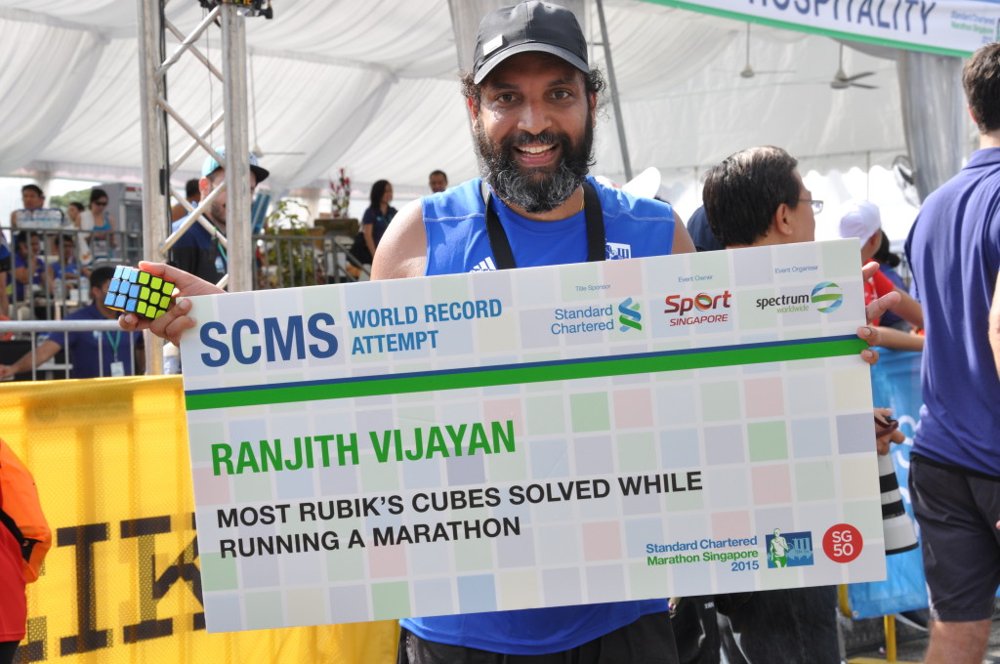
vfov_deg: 20.1
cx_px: 500
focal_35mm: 68
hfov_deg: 29.9
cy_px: 332
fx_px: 1873
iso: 400
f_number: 11
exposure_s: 1/320
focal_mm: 45
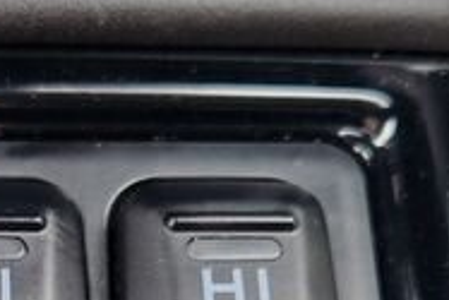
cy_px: 434
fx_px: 1635
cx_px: 5
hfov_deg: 15.4
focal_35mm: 131
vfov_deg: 10.2
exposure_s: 1/180
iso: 100
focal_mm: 5.4
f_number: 1.8
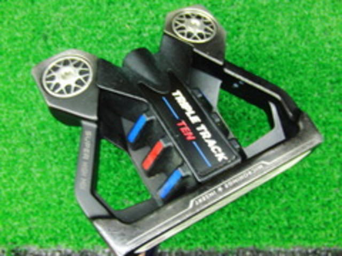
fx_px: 366
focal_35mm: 37
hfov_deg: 50.1
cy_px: 128
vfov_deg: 38.7
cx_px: 171
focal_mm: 6.42
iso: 400
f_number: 3.6
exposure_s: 1/15
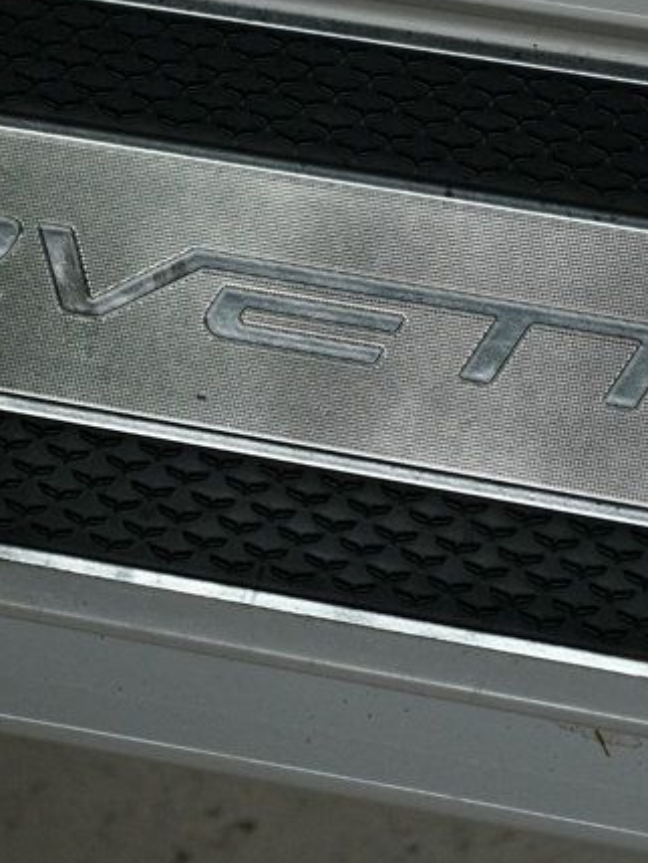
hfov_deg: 9.0
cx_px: 237
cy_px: 237
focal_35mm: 165
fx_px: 4116
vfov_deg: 11.9
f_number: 5.6
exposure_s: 1/125
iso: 1000
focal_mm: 48
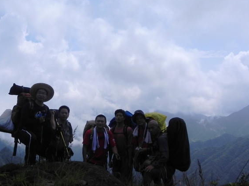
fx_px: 295
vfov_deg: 35.1
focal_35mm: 41
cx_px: 76
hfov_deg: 44.9
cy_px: 83
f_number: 8
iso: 160
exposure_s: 1/1362
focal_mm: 5.2
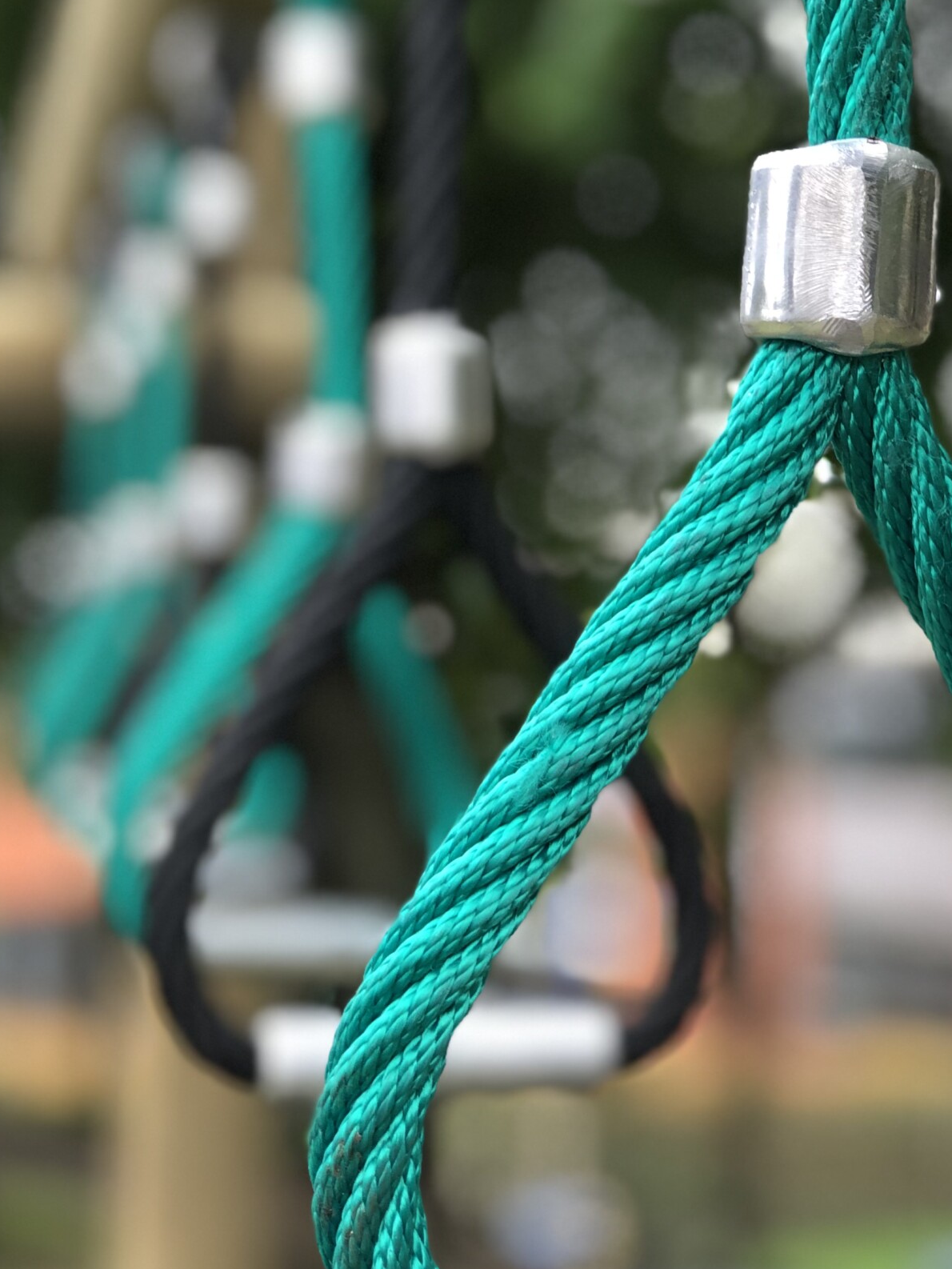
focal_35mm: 92
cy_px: 428
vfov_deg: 21.2
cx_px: 262
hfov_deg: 16.0
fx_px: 3373
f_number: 2.8
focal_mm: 6.6
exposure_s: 1/120
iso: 40
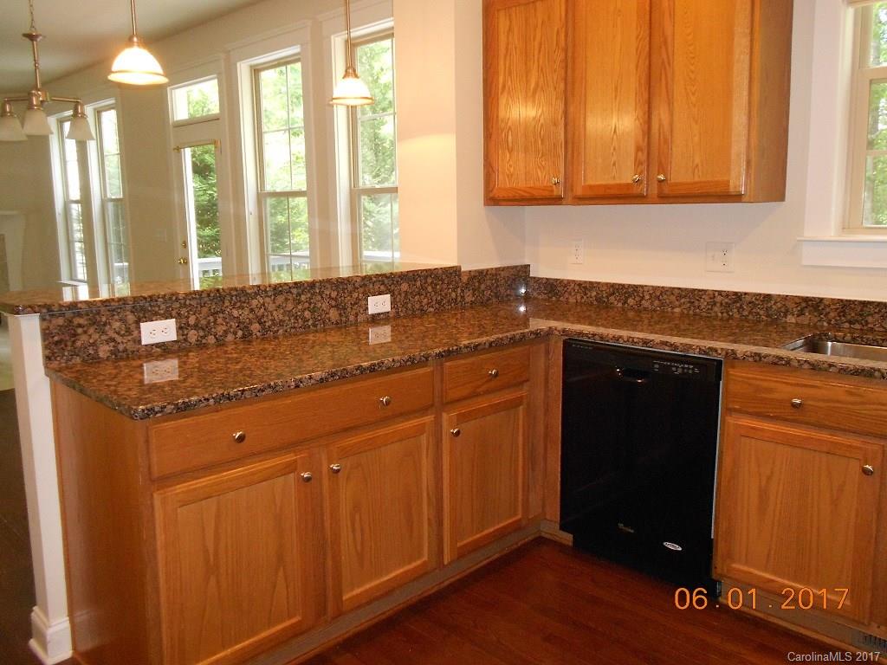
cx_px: 444
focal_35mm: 29
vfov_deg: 48.2
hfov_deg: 61.7
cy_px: 332
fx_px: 743
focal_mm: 5.1
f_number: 3.4
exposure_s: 1/25
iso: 400
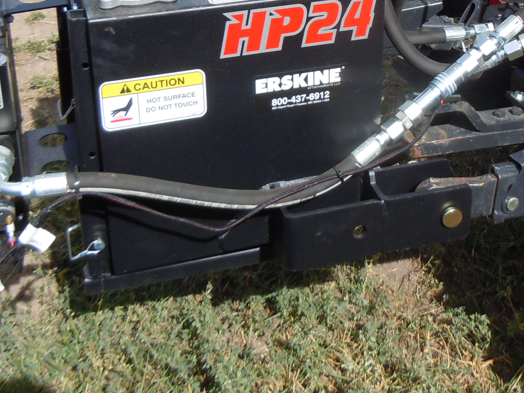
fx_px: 893
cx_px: 318
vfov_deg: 24.0
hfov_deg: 32.6
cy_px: 26
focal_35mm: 59
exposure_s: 1/640
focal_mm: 5.4
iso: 100
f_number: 3.5
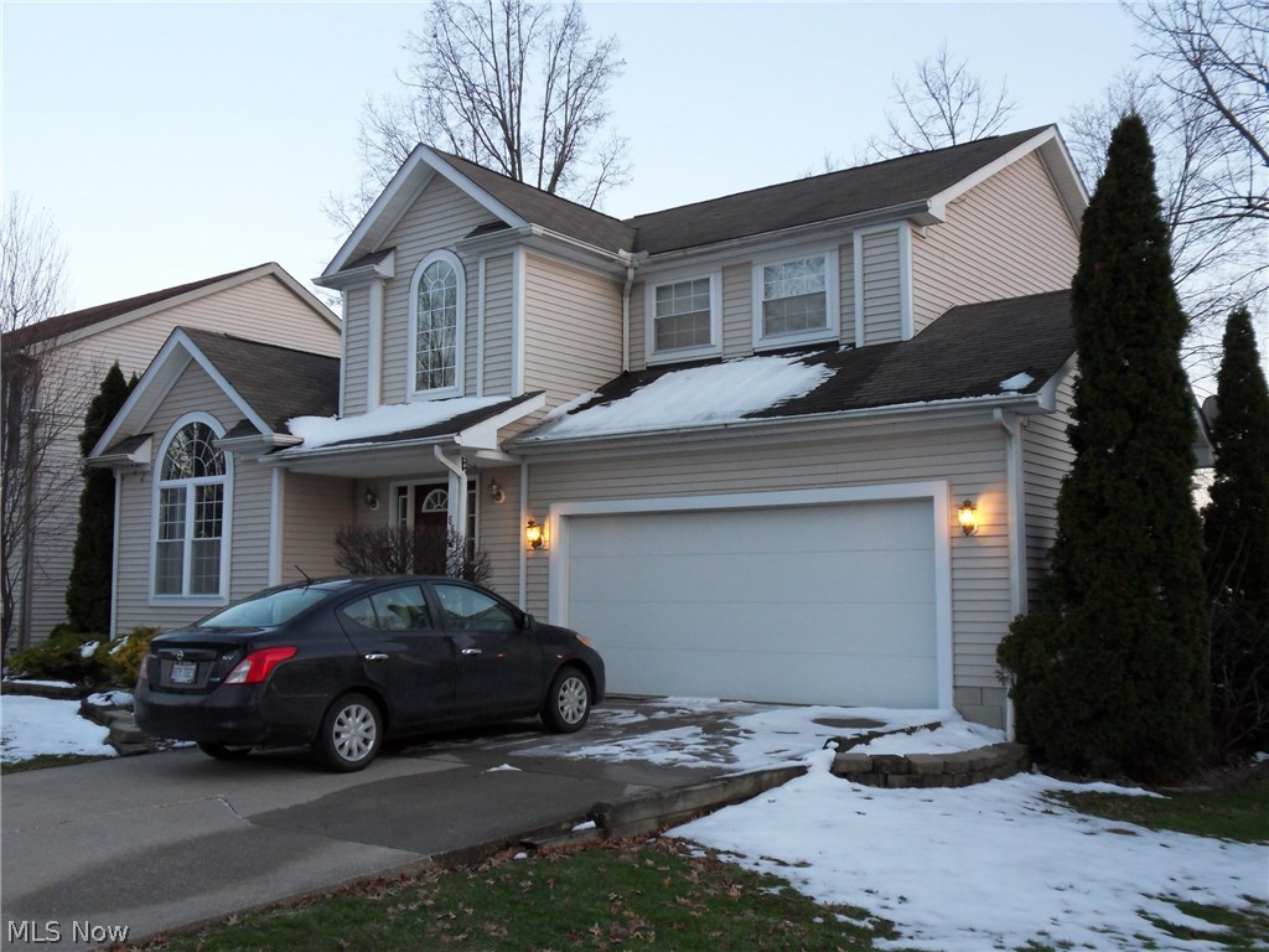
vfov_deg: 39.7
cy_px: 476
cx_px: 634
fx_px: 1320
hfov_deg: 51.4
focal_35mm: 36
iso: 160
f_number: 3.9
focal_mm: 6.3
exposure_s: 1/45
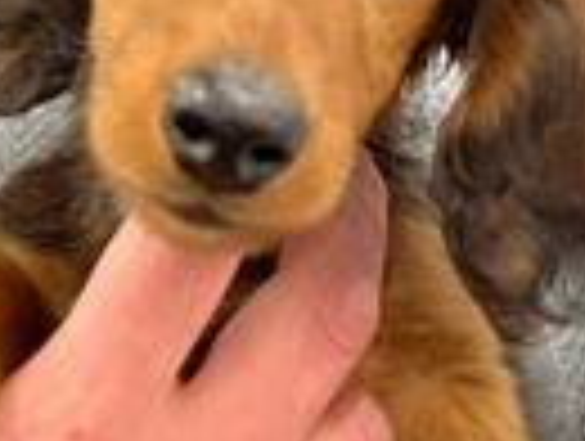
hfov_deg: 16.4
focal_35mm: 120
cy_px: -410
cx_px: 238
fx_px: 2032
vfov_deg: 11.3
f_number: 1.6
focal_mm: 5.1
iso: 125
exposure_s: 1/100
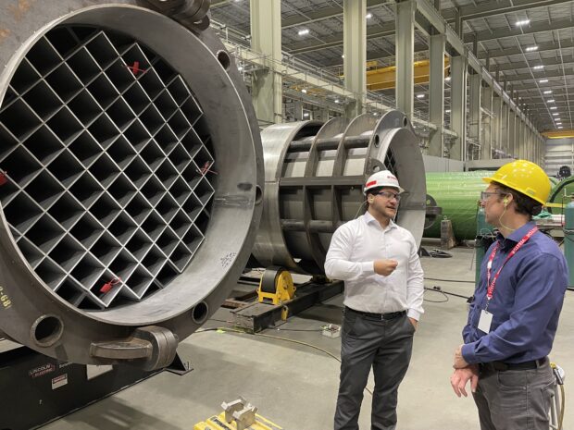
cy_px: 215
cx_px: 287
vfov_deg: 53.1
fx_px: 431
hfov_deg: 67.3
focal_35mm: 26
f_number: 1.6
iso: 250
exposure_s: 1/60
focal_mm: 4.2
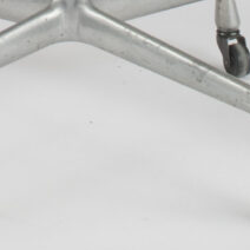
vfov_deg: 10.7
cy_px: -206
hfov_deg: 11.4
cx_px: 57
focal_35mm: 153
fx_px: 1250
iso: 250
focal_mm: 22
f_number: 16
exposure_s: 1/3
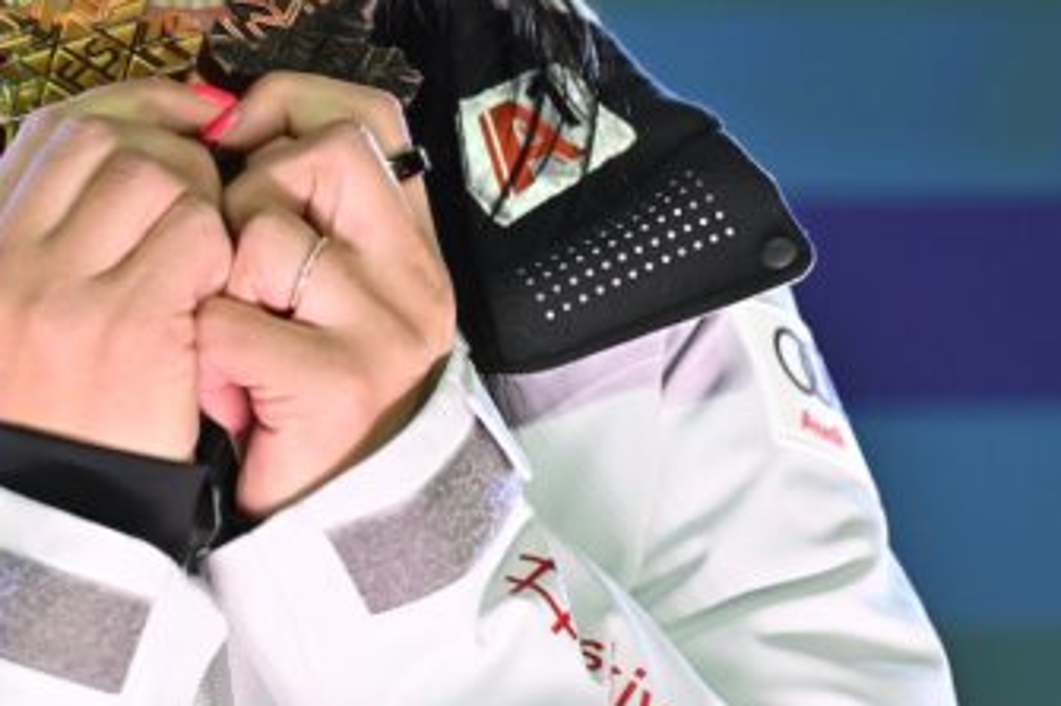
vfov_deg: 3.7
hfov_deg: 5.5
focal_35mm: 374
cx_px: 57
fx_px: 11017
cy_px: 9
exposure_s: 1/640
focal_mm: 180
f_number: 6.3
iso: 4000
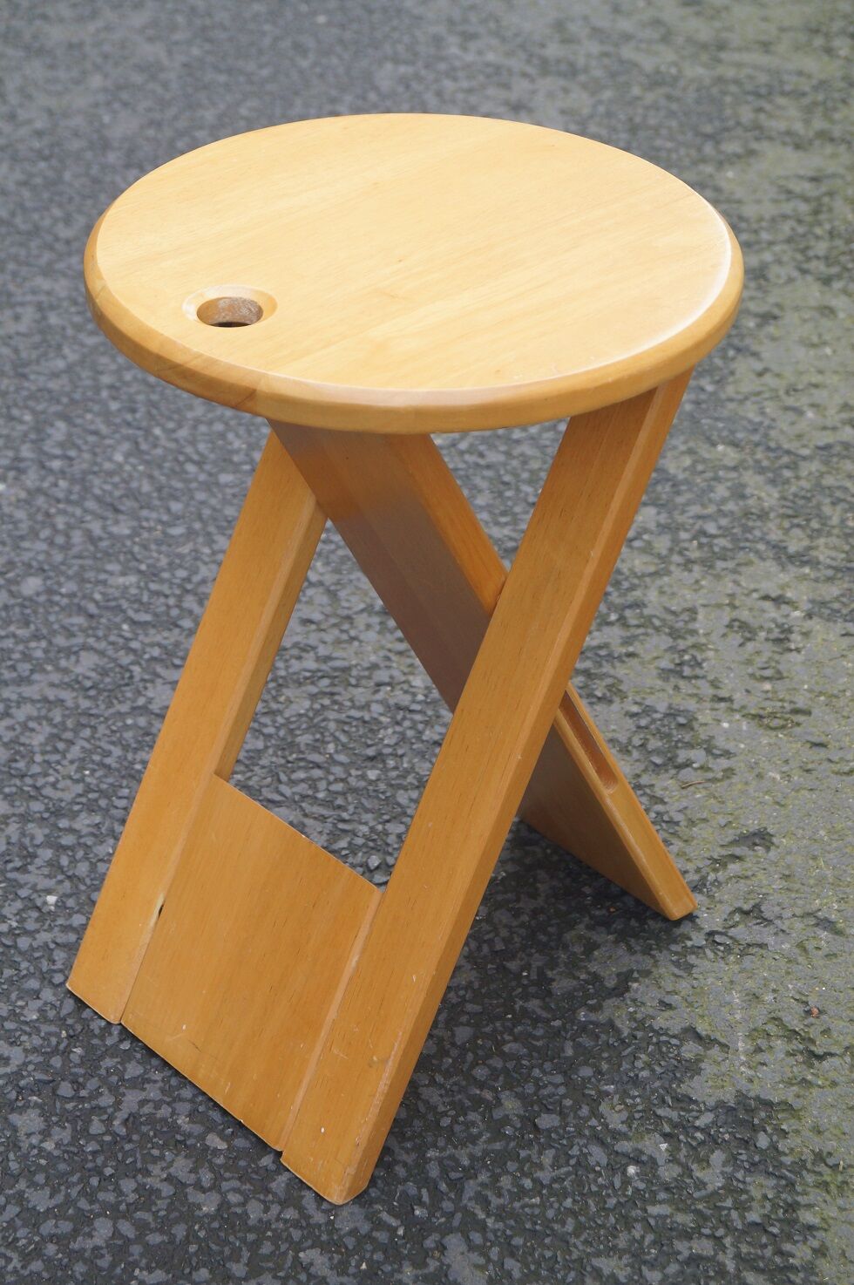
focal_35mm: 75
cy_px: 642
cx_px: 427
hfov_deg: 18.1
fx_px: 2674
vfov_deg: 27.0
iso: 500
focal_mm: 50
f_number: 5.6
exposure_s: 1/80
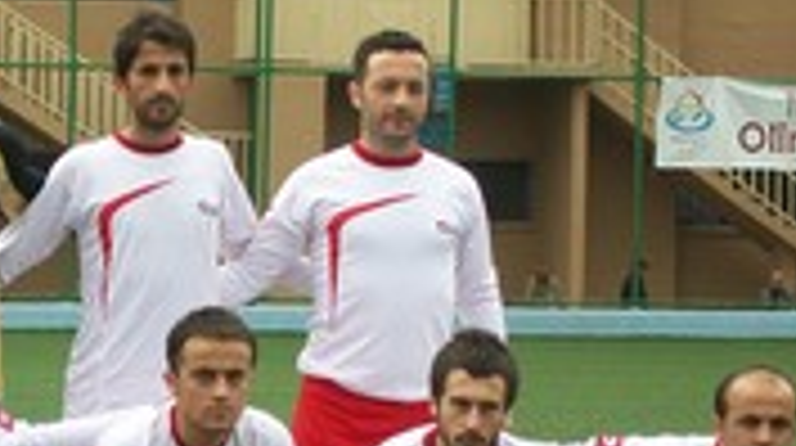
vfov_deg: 5.3
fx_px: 4806
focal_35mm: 228
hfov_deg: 9.4
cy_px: 372
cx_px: 25
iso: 64
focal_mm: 14.3
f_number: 4.3
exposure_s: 1/160
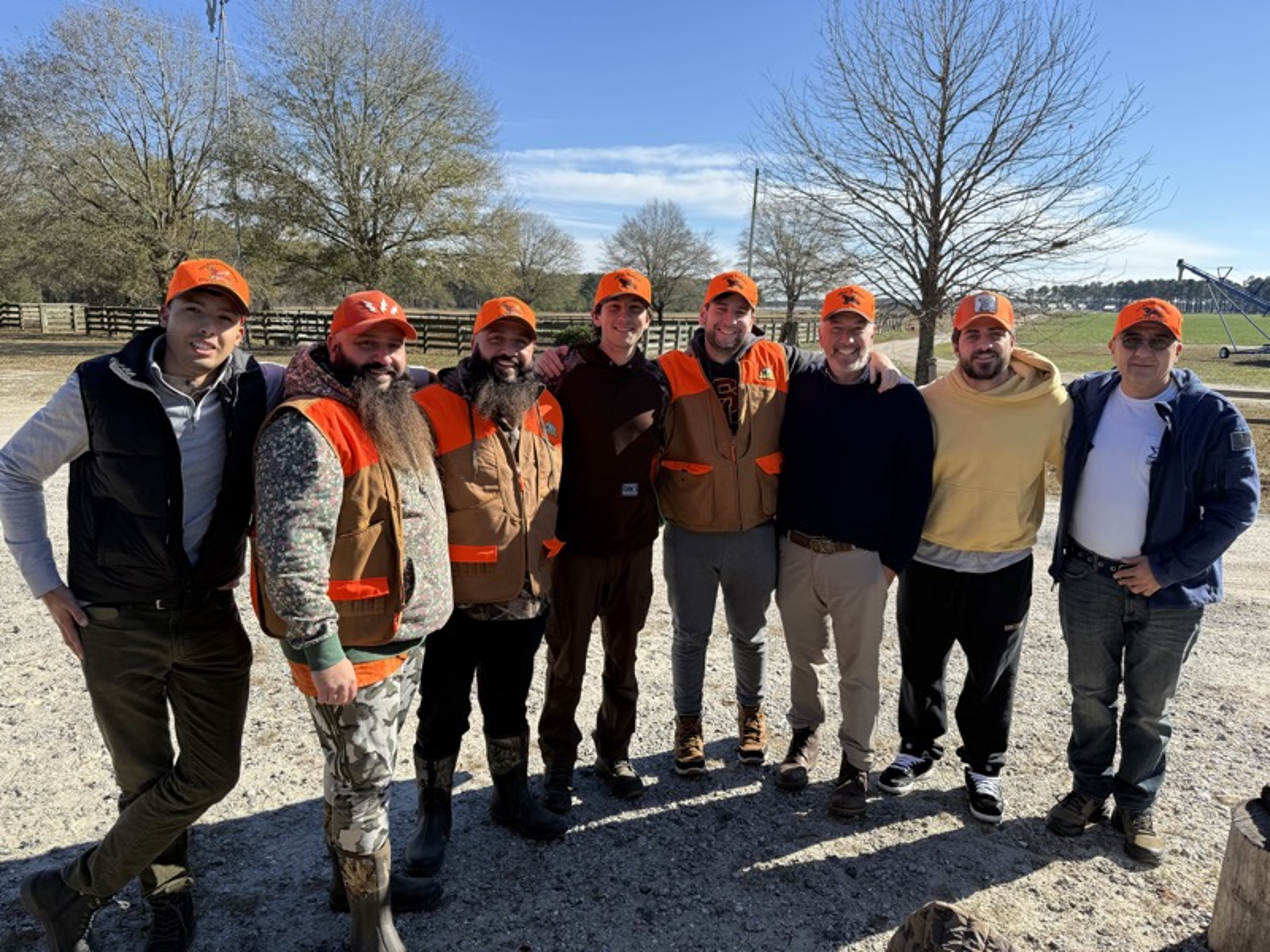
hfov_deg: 71.6
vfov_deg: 56.8
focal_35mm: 24
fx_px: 881
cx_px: 635
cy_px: 476
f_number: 1.78
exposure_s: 1/2611
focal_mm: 6.76
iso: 80
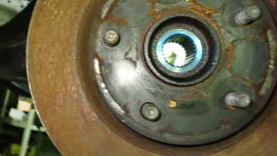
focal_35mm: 51
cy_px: 45
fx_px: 375
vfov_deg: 23.3
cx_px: 66
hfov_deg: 39.4
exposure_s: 1/25
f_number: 2.2
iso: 800
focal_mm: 5.05
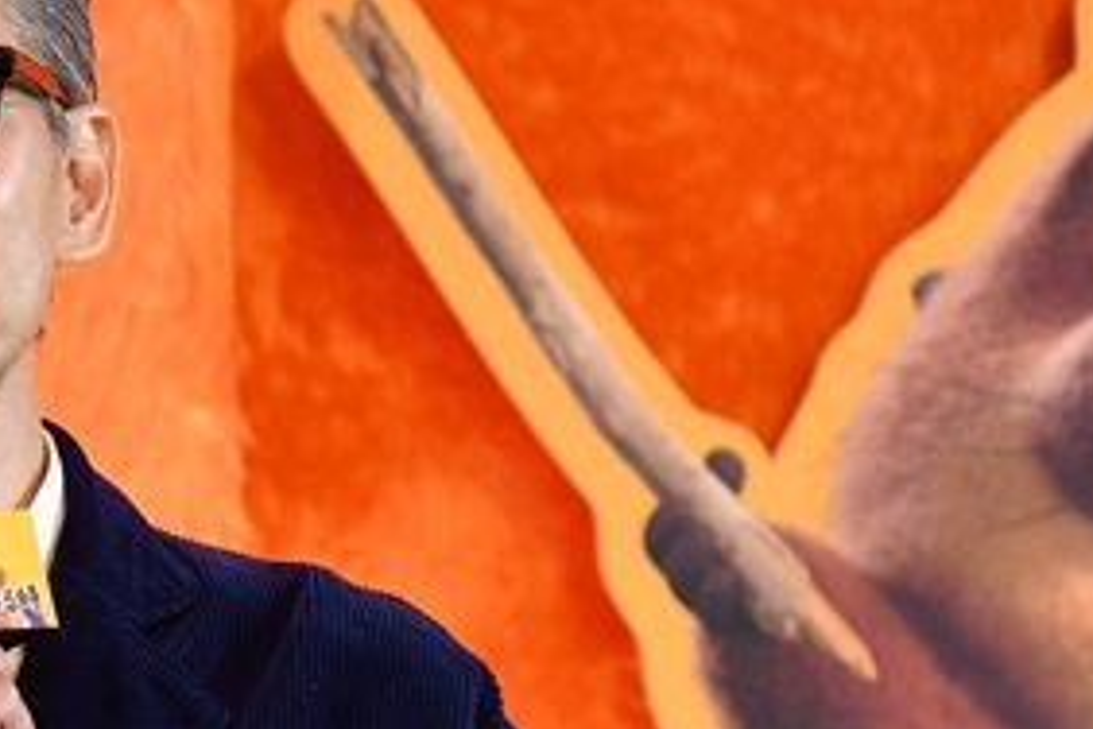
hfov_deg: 4.2
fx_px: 14727
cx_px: -105
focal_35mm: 485
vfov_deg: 2.8
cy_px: 558
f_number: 9
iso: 2500
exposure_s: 1/250
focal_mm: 145
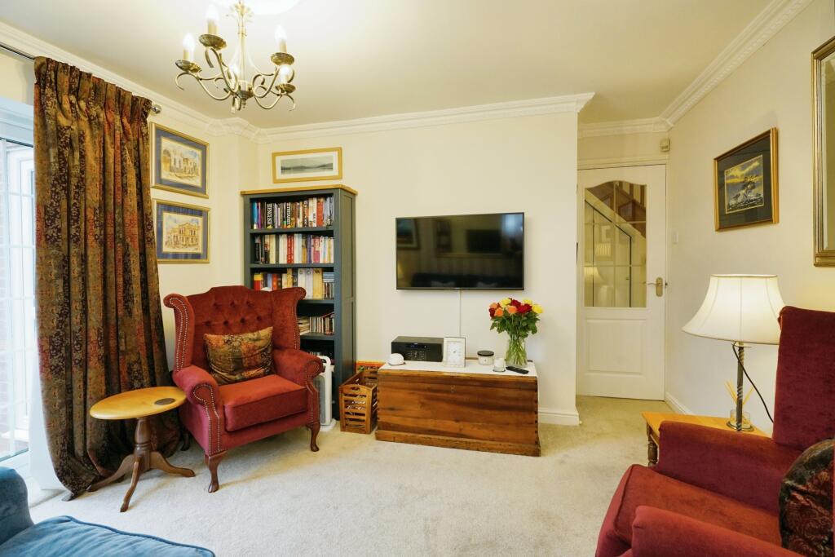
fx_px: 371
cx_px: 418
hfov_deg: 96.7
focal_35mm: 16
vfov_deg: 73.8
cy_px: 278
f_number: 7.1
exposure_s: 1/40
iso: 2000
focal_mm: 16
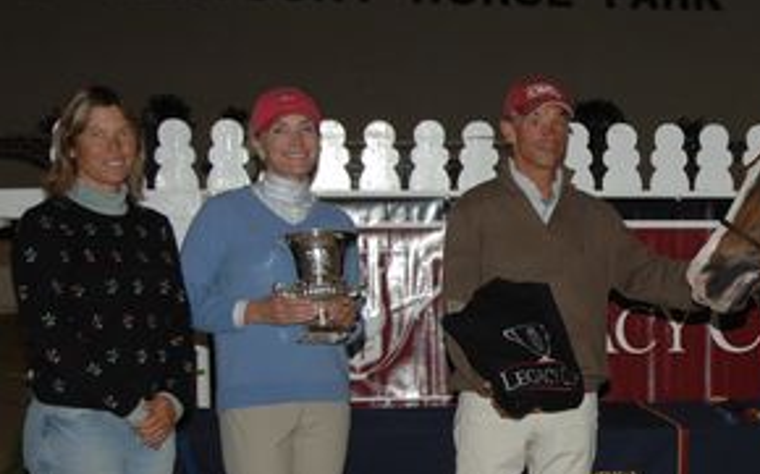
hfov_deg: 24.4
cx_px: 752
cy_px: 295
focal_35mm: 81
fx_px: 1677
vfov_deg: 16.1
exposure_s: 1/125
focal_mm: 24
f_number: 3.8
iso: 200
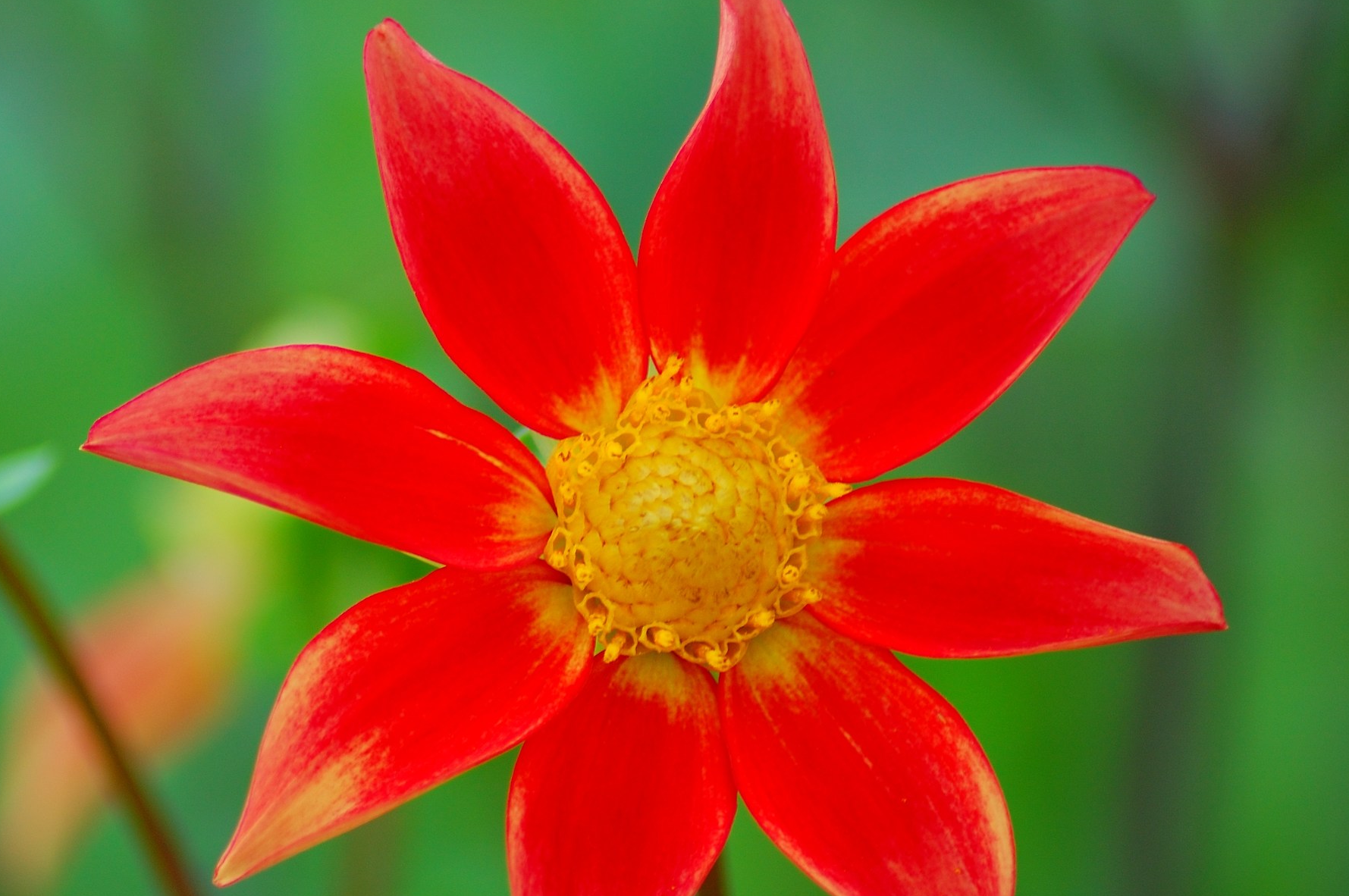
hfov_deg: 5.2
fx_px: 14773
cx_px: 529
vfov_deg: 3.5
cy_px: 539
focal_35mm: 395
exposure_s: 1/250
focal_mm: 195
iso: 200
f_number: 4.8
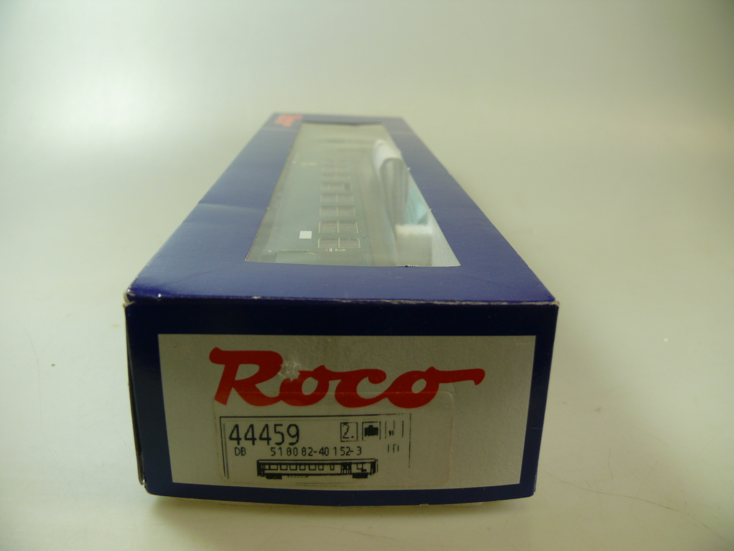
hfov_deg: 52.6
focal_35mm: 35
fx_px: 742
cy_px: 276
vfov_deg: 40.7
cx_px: 367
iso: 100
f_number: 3.6
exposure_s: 1/100
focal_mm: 7.4
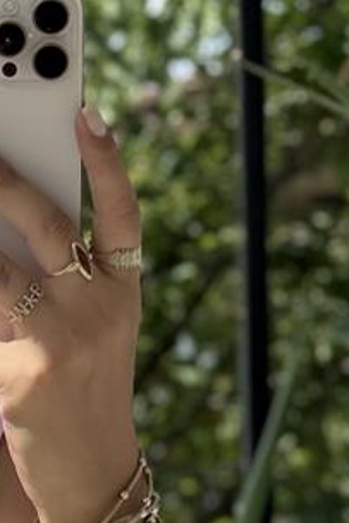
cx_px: -184
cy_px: 679
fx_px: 3181
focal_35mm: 219
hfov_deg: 6.2
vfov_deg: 9.2
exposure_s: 1/906
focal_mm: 6.76
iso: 64
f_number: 1.78
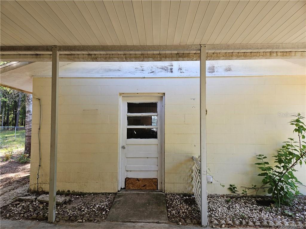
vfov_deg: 58.9
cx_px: 153
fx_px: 203
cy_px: 114
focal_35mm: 23
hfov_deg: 73.9
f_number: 1.8
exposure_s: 1/120
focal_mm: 5.4
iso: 25
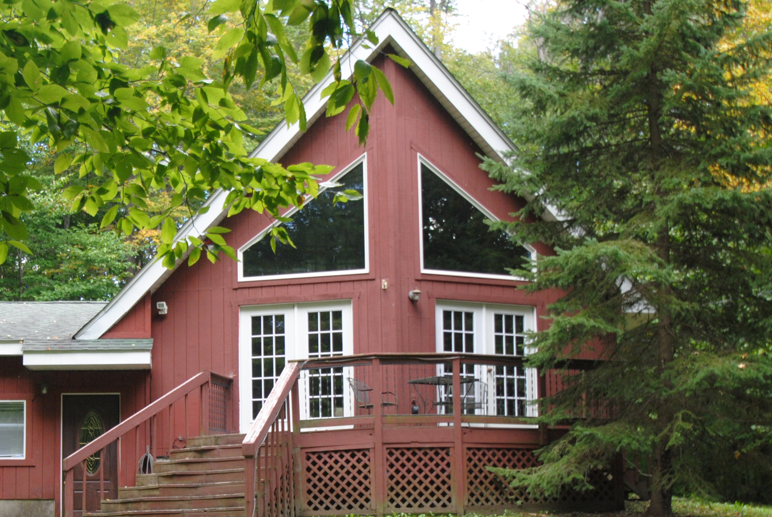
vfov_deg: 23.6
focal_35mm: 57
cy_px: 398
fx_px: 1222
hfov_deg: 34.6
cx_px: 237
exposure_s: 1/100
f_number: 4.5
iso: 400
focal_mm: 21
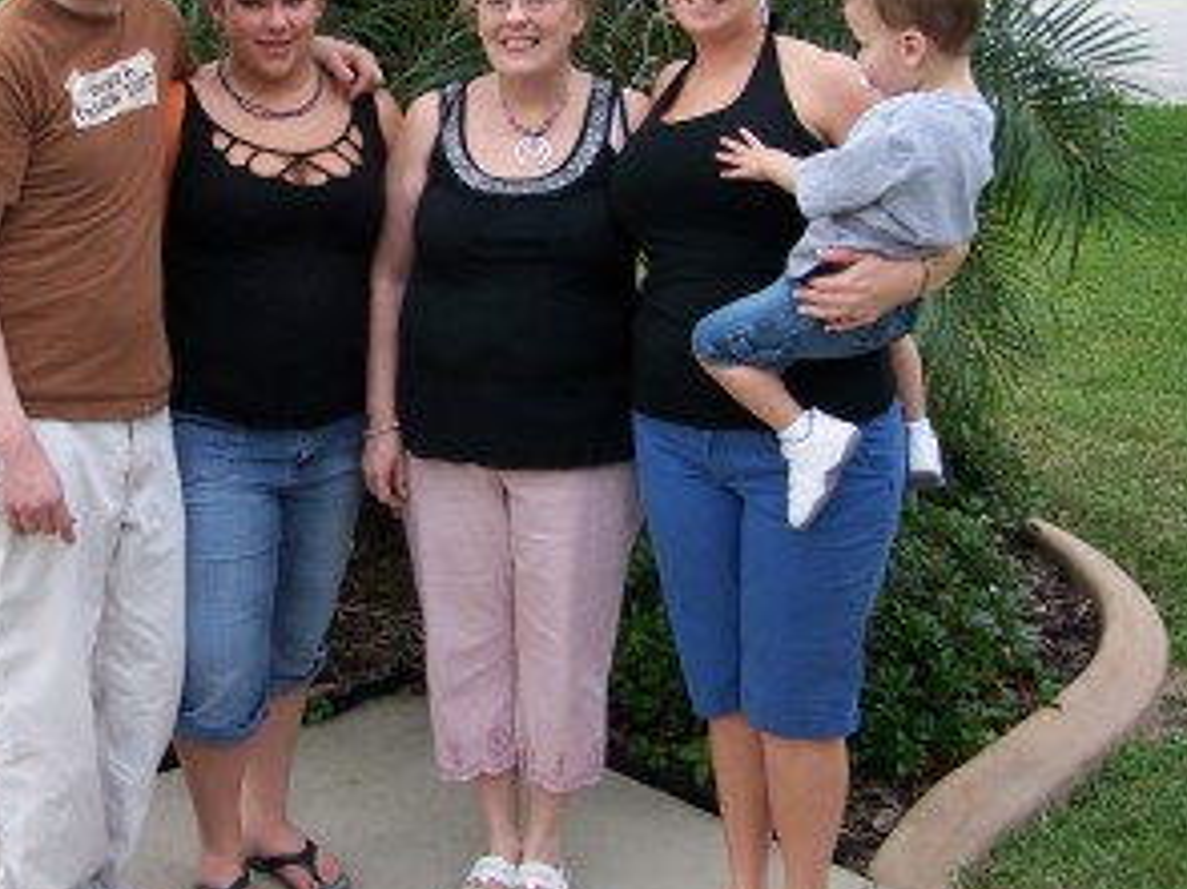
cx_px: 302
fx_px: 1988
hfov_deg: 32.6
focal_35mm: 58
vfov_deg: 25.1
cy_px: 308
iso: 80
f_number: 2.8
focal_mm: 6.3
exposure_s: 1/200
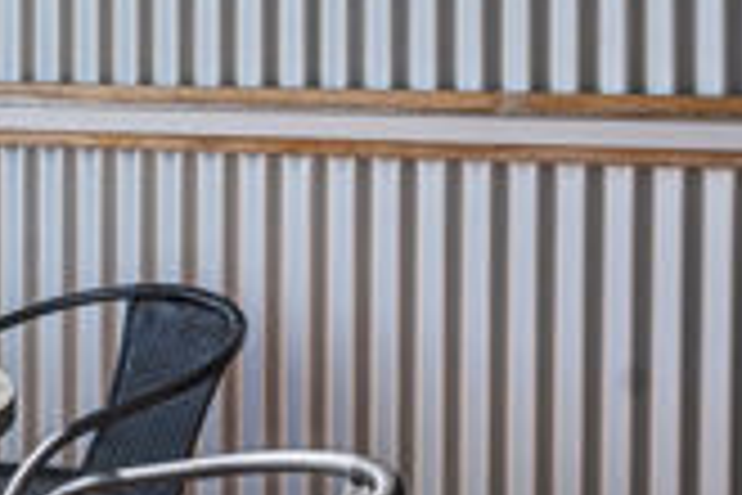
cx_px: -225
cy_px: 90
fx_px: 1401
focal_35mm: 68
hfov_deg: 25.5
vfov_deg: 19.8
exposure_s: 1/125
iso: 200
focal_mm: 14
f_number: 9
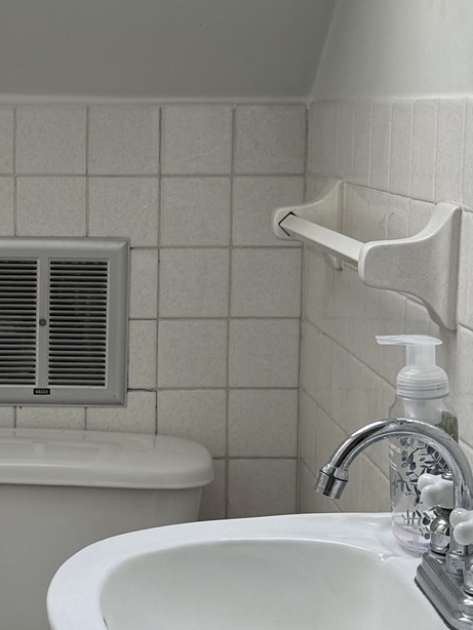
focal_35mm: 90
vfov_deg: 21.8
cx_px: 21
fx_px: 1639
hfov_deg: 16.2
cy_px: 322
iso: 80
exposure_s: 1/164
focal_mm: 6.76
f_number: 1.78
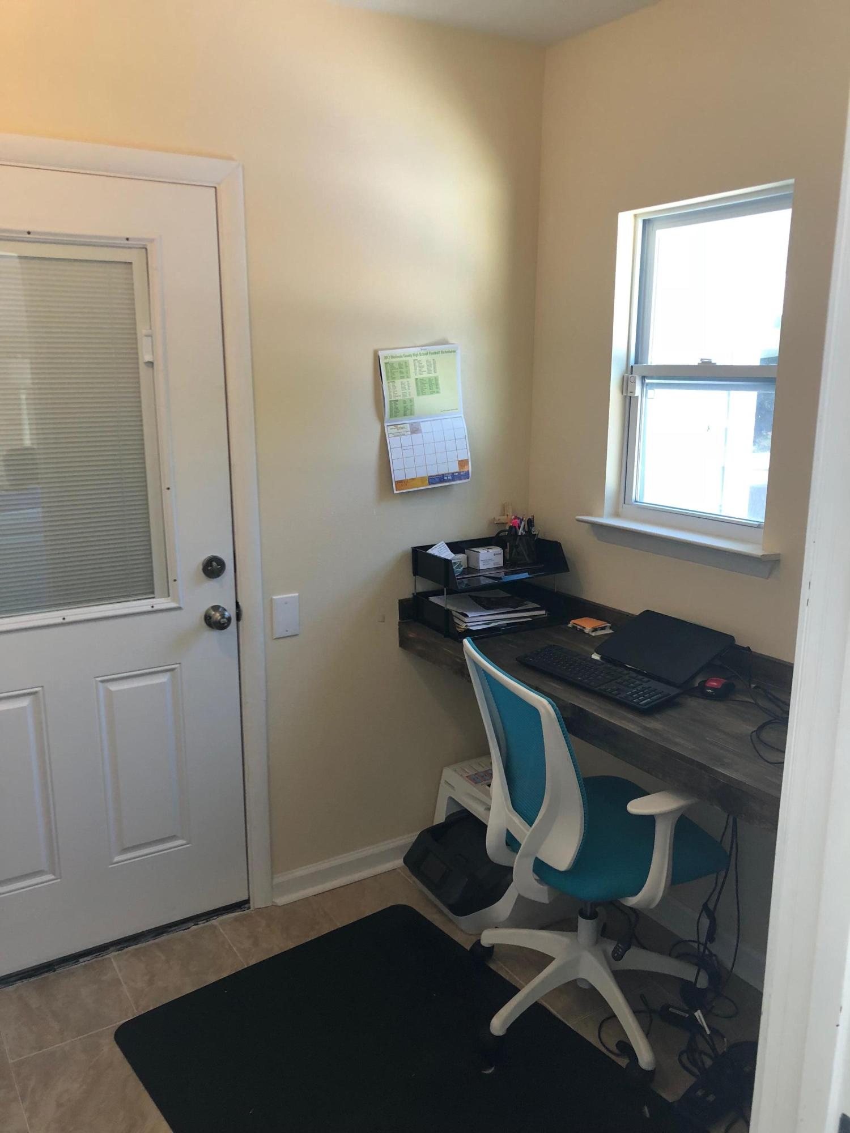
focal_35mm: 28
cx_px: 425
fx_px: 917
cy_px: 566
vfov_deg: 63.4
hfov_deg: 49.7
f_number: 1.8
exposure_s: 1/30
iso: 32
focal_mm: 3.99
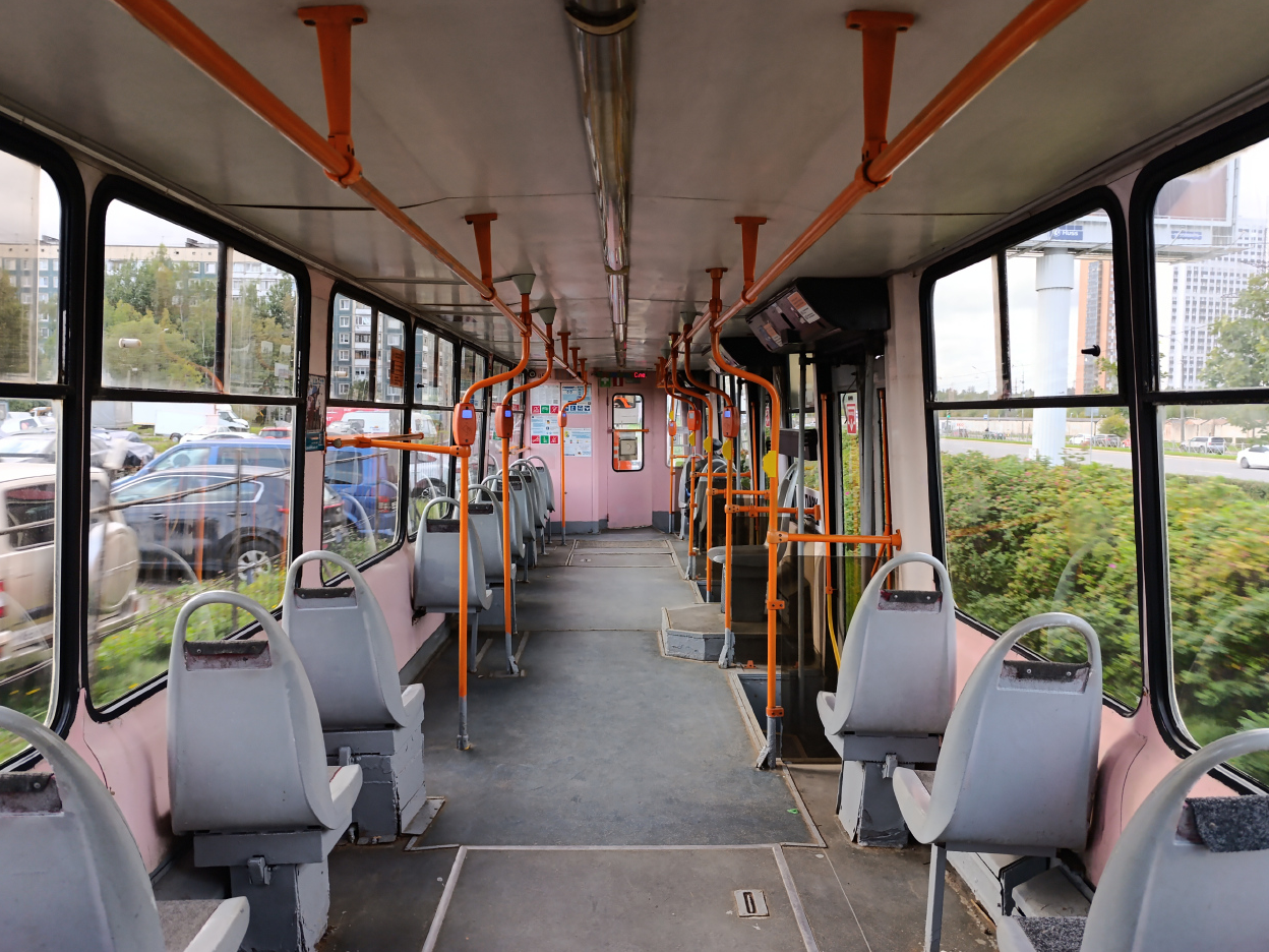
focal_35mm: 24
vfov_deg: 56.8
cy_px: 461
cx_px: 639
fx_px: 880
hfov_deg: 71.6
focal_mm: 6.14
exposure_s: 1/100
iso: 200
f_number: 1.6
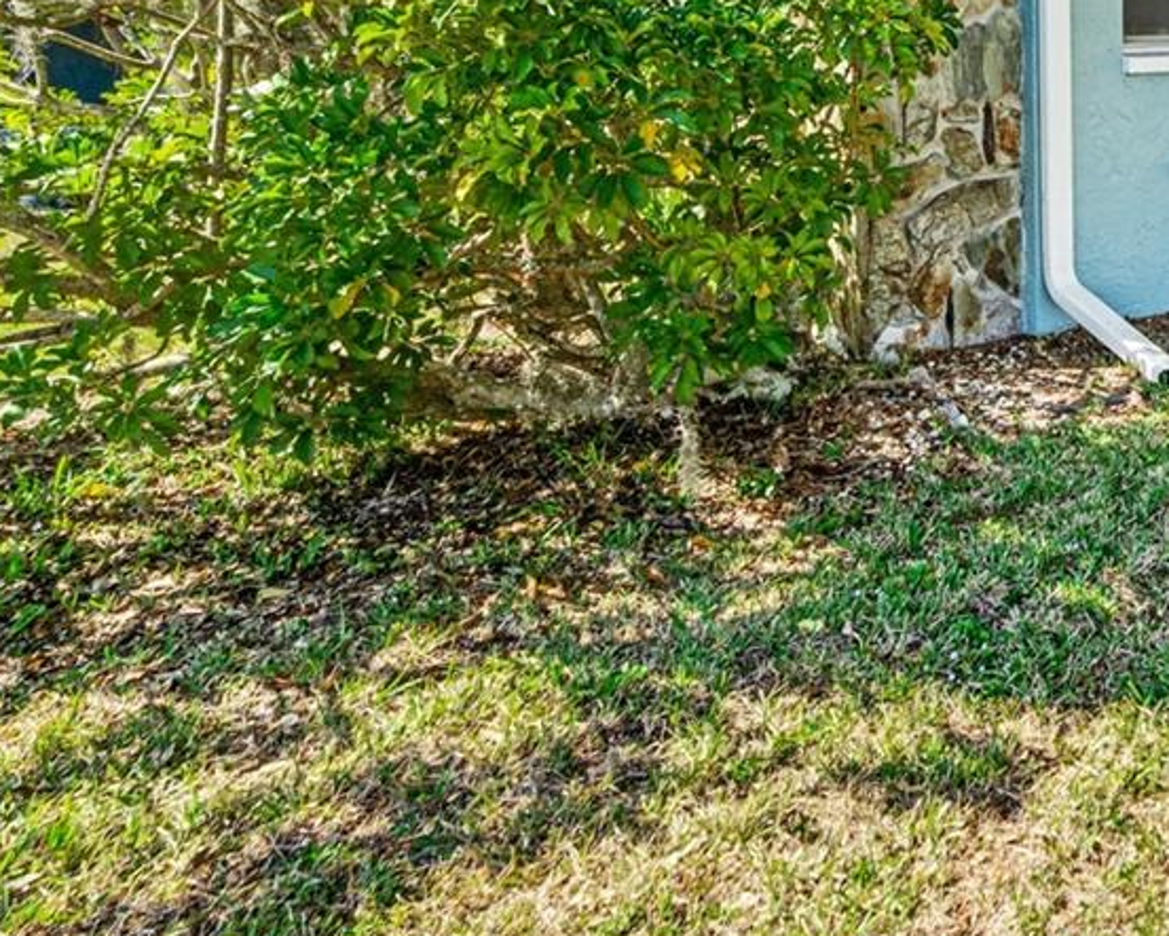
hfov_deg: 34.8
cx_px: 1492
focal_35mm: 38
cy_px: 94
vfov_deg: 36.7
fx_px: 1315
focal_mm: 14
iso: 160
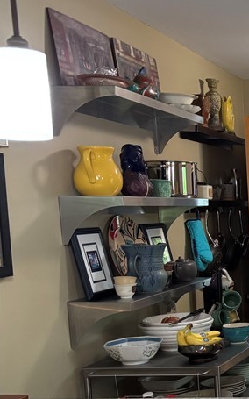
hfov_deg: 17.2
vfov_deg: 32.4
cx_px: 447
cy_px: 296
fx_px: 674
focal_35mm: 62
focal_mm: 5.96
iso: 250
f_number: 1.6
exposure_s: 1/60
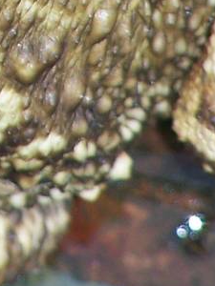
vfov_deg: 1.4
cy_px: -299
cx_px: -181
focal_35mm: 1431
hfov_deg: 1.0
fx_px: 11851
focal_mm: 44.4
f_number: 3.3
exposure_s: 1/200
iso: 80
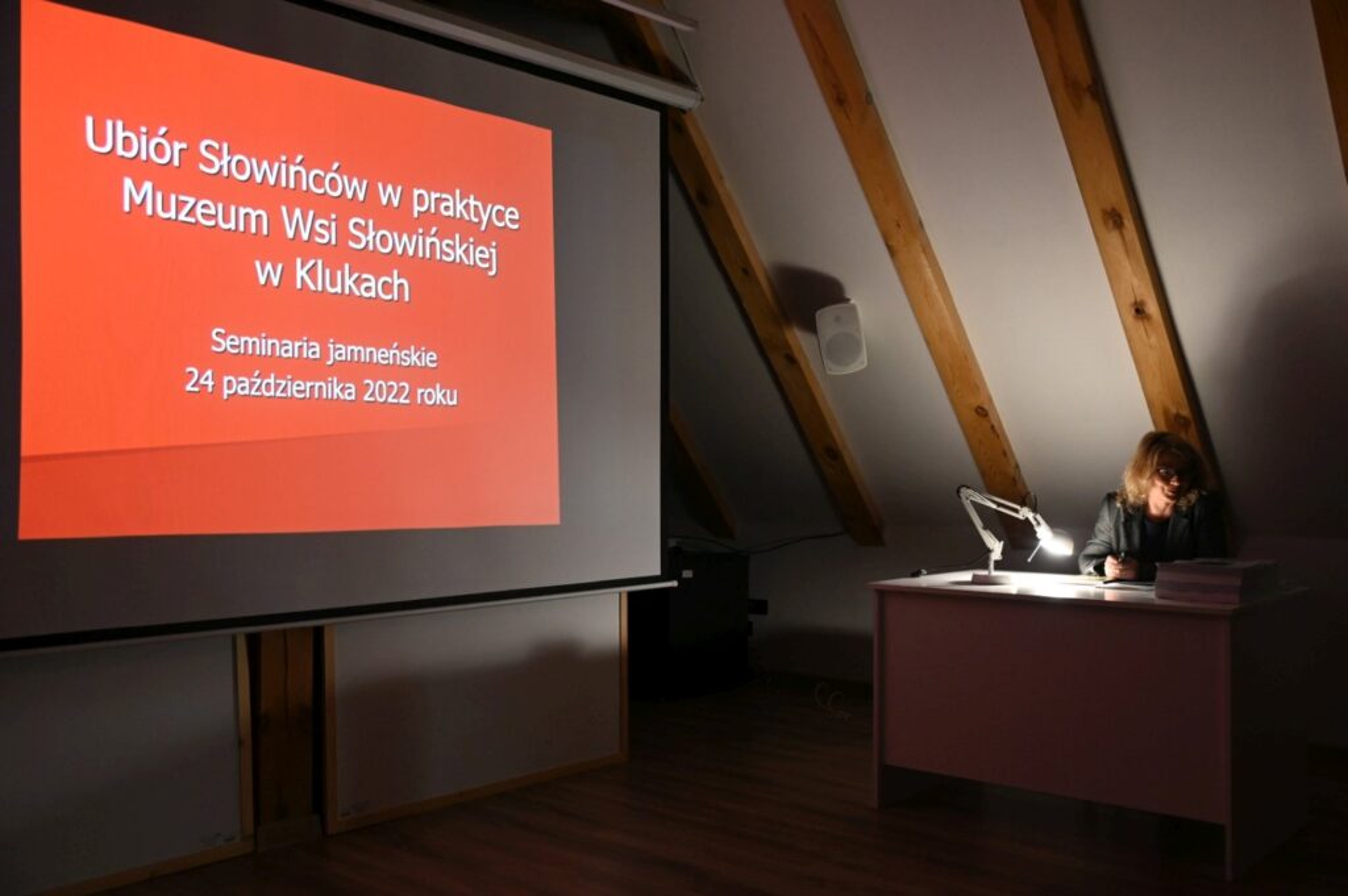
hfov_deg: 55.8
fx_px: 1272
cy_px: 448
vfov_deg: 38.8
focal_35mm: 34
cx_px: 674
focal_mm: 34
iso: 3200
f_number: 4.8
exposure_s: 1/40
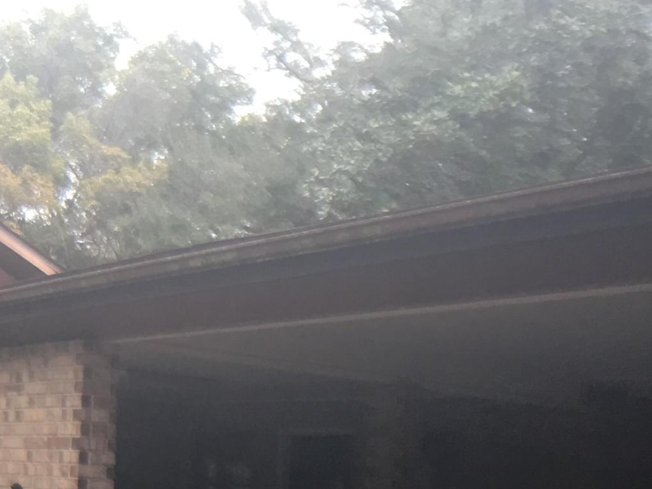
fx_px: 1620
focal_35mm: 86
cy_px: 473
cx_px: -195
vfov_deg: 16.8
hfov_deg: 20.7
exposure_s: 1/40
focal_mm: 4.15
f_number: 2.2
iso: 25
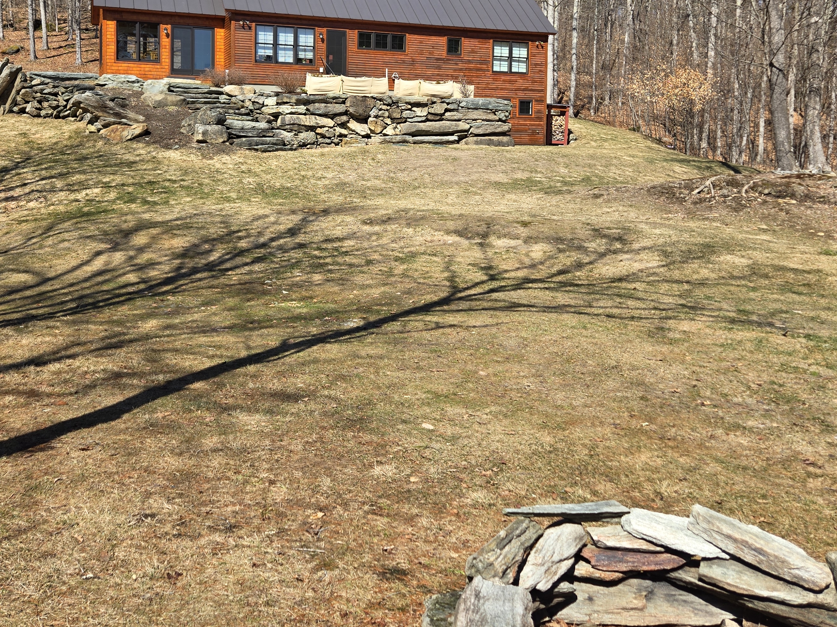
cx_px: 402
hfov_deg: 52.6
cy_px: 171
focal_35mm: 35
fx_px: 846
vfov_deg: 39.8
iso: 25
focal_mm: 5.4
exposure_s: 1/1538
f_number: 1.8
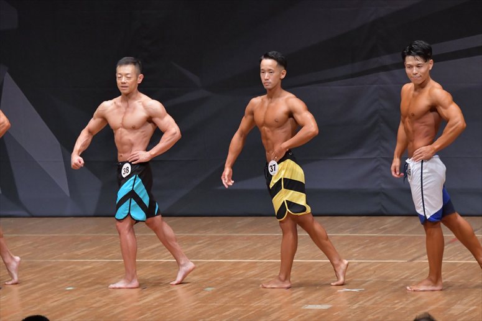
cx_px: 241
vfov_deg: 5.1
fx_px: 3613
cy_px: 160
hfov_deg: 7.6
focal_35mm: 270
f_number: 5.6
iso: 6400
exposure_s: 1/400
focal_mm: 180
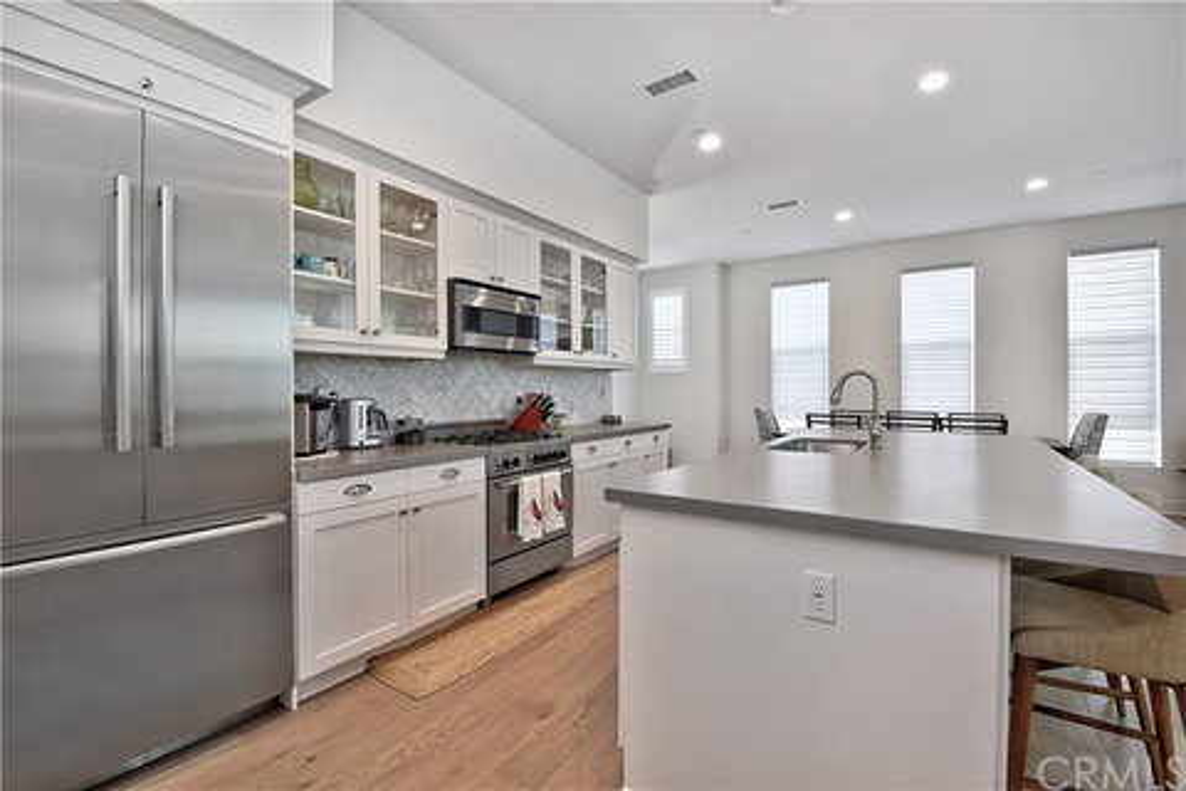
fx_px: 494
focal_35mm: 15
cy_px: 396
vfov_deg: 77.3
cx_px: 593
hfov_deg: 100.4
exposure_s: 1/8
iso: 125
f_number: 8
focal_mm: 10
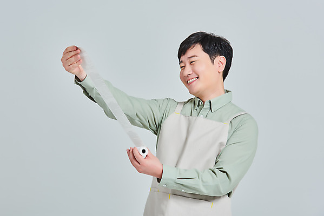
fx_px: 1216
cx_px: 162
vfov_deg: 10.2
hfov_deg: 15.2
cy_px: 108
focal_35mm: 135
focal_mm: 135
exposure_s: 1/125
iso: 100
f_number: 14
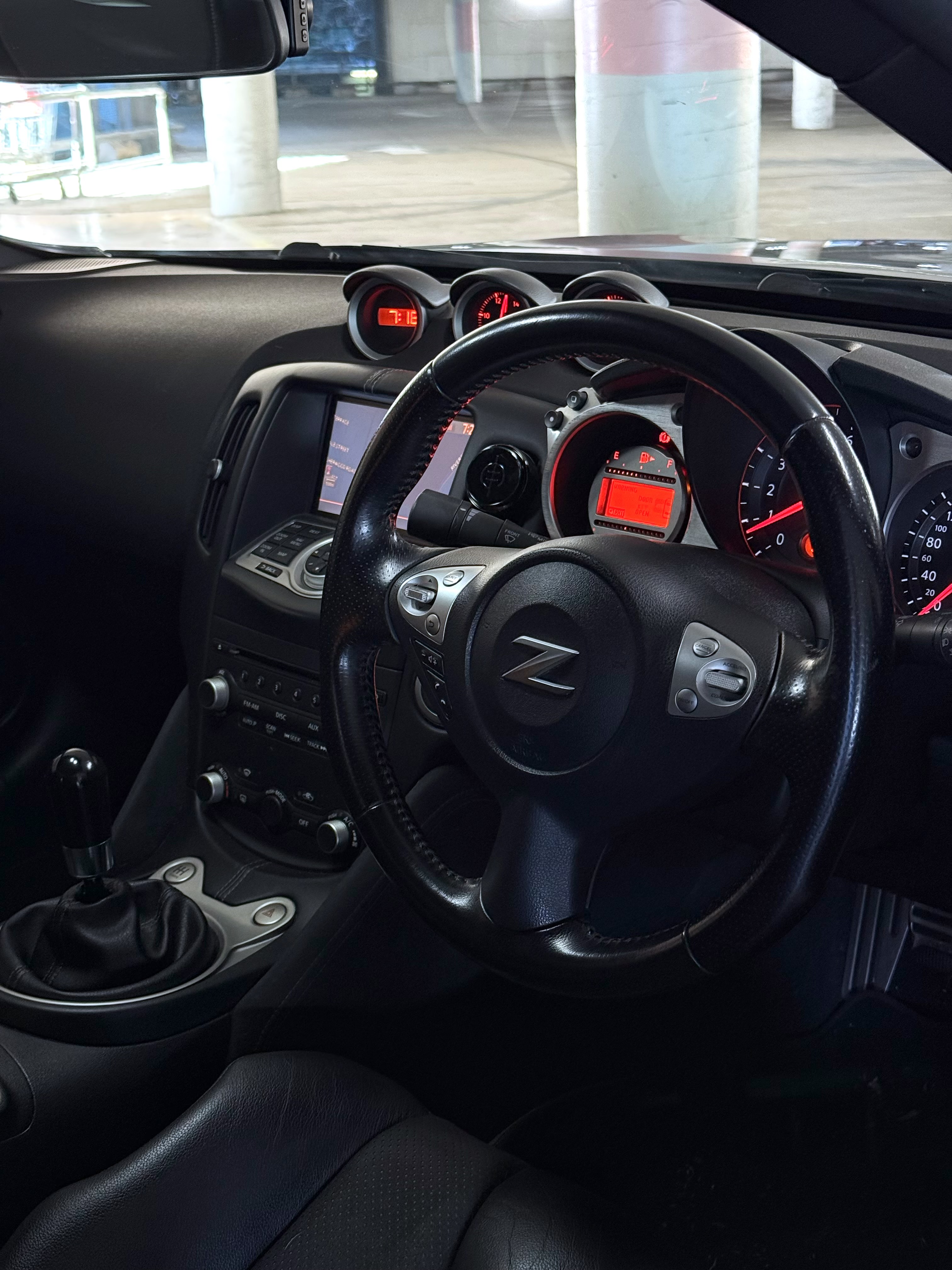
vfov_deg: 39.7
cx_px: 476
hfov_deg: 30.3
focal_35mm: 48
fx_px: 1760
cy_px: 635
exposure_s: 1/50
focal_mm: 6.76
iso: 250
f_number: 1.78
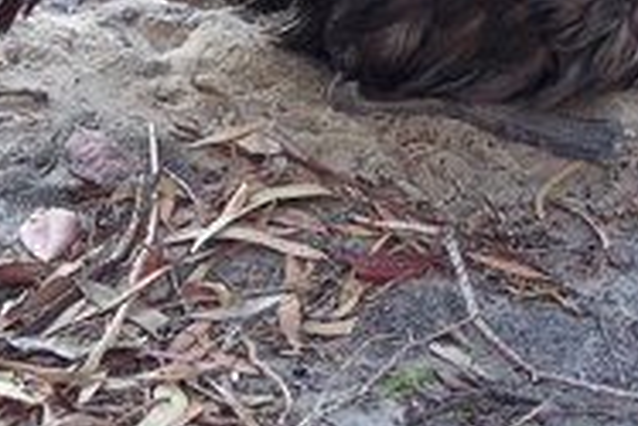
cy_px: -39
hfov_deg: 16.7
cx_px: 474
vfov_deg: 11.1
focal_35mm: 122
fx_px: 2164
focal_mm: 10.7
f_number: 3.4
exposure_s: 1/125
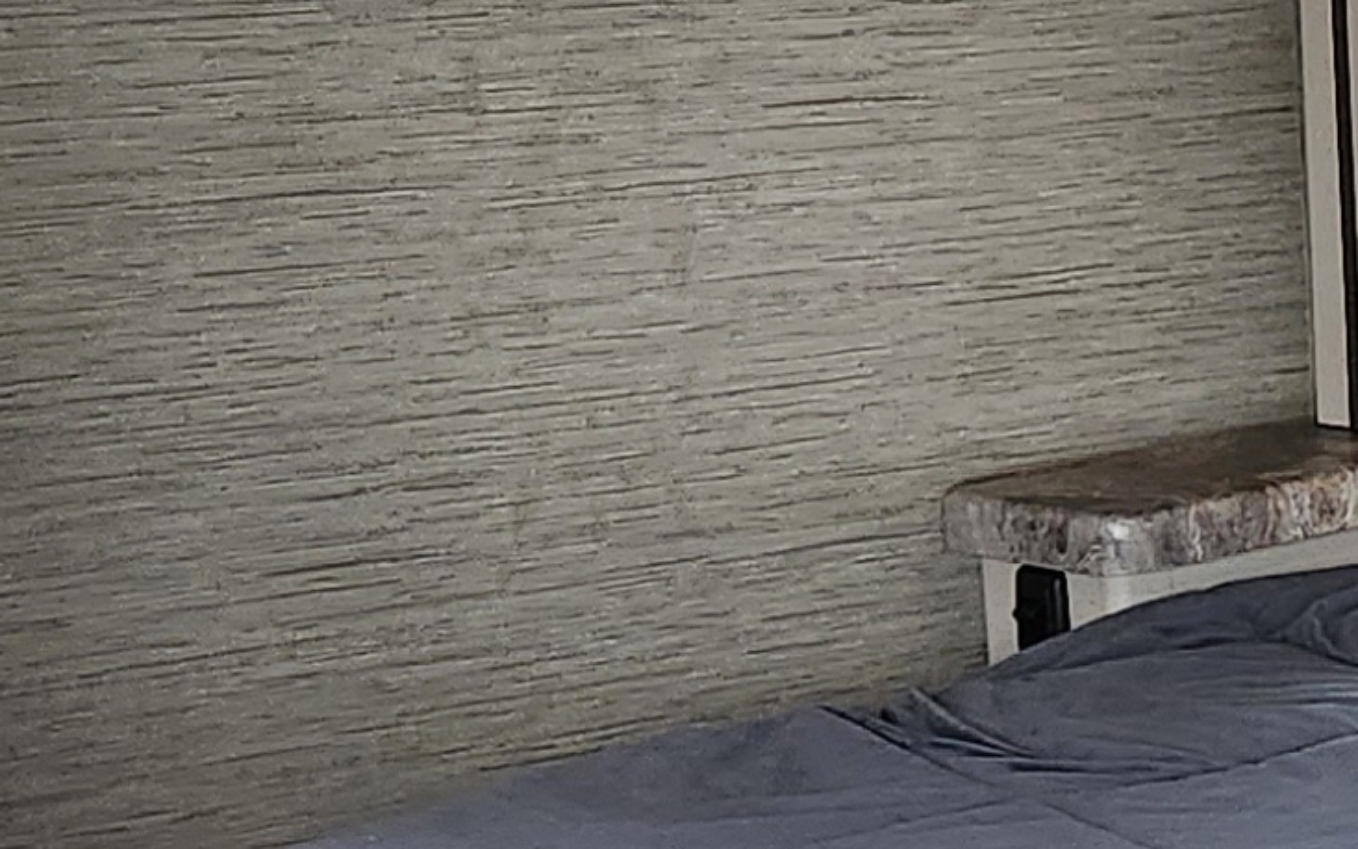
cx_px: 2436
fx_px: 4922
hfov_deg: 14.0
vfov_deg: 9.8
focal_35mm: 133
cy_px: 556
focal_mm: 5.4
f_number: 1.8
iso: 500
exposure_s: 1/120
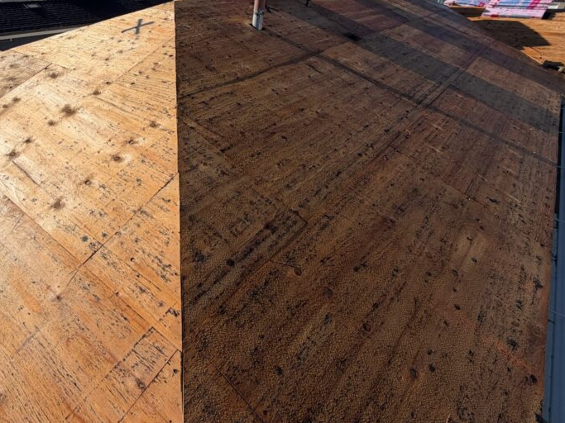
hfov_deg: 75.8
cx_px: 176
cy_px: 200
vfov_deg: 63.4
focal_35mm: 21
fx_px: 343
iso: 20
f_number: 2.2
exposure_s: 1/1464
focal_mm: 2.22
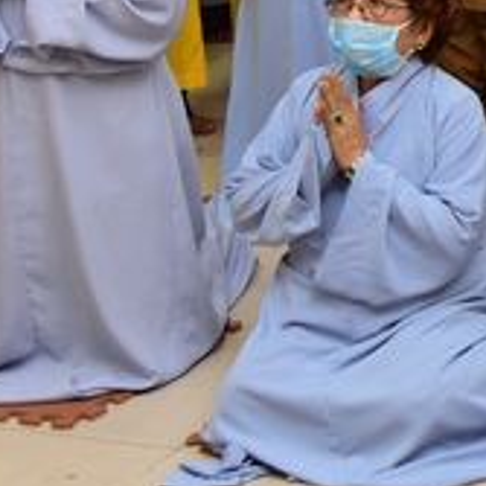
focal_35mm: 116
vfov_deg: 14.7
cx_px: 832
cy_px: -28
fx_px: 1843
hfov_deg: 13.7
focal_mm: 35
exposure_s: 1/60
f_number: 4.5
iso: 1000
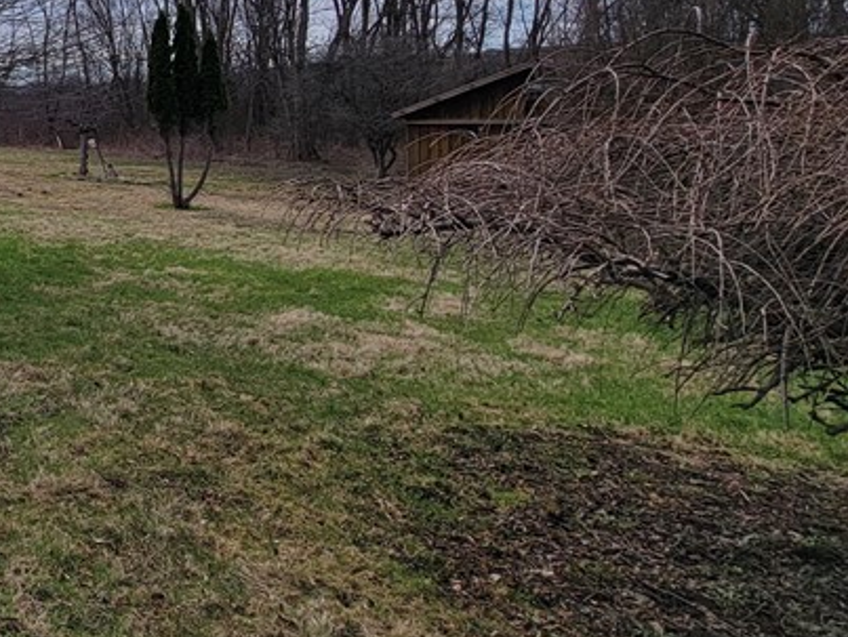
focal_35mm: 33
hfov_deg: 40.1
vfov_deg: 40.8
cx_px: -160
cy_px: 109
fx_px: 809
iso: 50
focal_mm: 2.2
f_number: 2.2
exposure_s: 1/3318
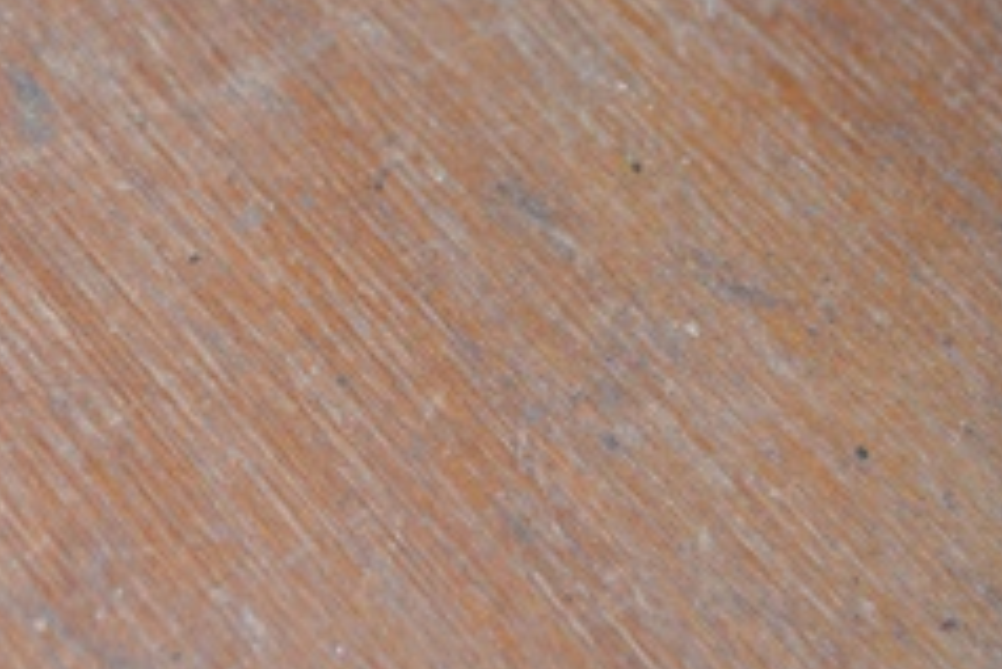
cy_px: -55
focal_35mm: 121
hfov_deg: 16.7
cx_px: 101
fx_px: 3370
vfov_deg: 11.2
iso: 280
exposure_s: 1/60
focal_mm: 32
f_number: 4.8
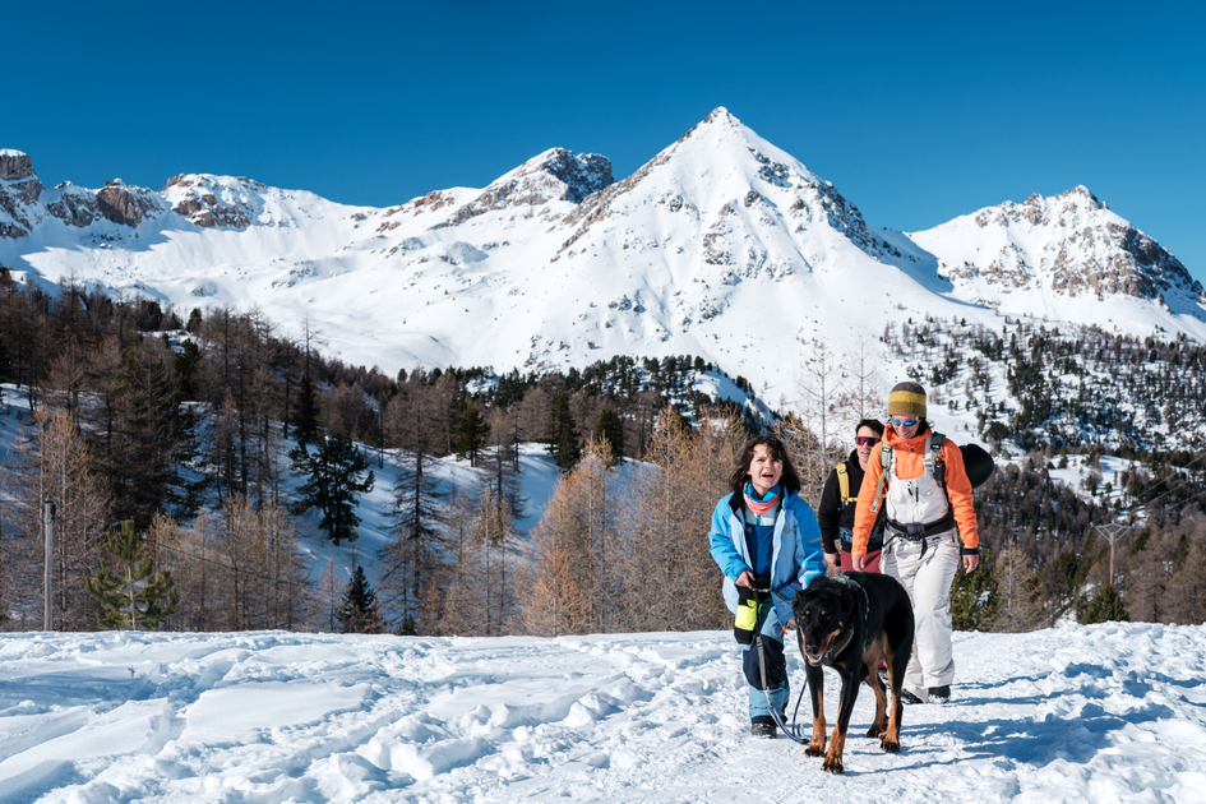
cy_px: 402
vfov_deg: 33.4
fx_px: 1340
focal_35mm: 40
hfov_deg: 48.5
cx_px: 603
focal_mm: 26.6
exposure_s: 1/1100
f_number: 5
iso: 160
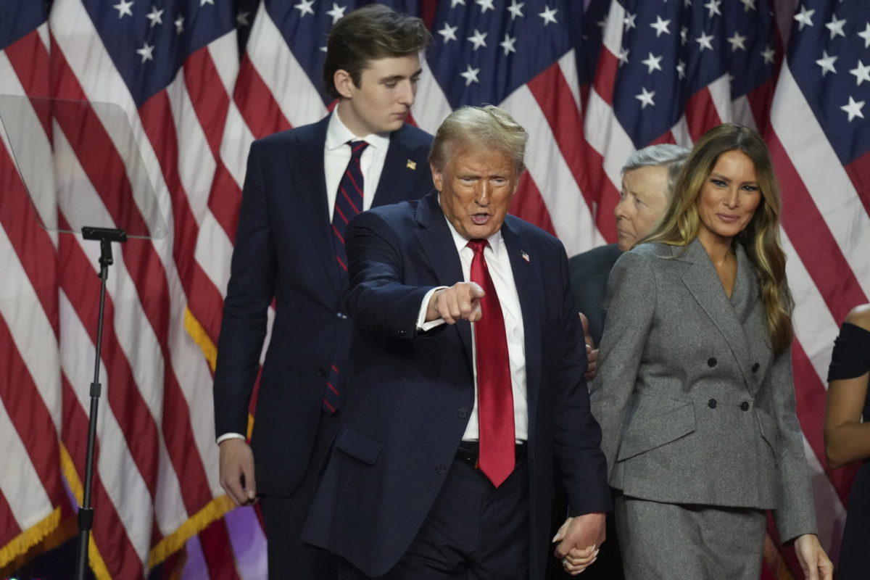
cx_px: 435
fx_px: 21748
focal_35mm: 900
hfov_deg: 2.3
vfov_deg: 1.5
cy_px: 290
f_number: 4
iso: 4000
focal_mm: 600
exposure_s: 1/500
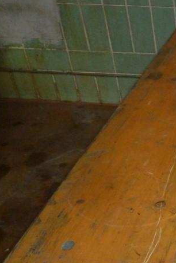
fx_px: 425
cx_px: 279
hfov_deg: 19.7
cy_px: 206
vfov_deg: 33.6
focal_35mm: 58
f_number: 3.3
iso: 320
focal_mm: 4.1
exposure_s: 1/30
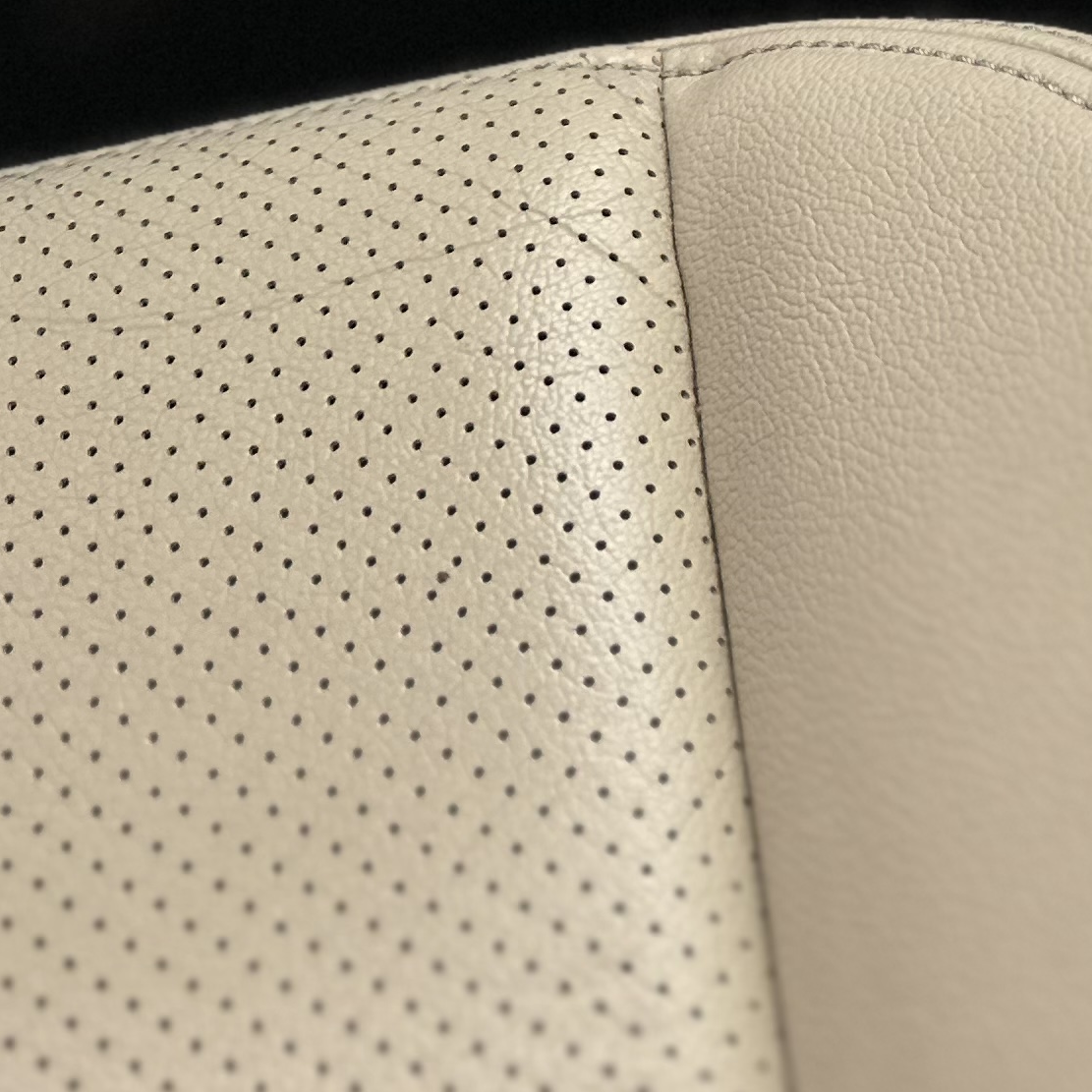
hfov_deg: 20.2
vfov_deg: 20.3
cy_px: -376
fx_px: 2748
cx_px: 1493
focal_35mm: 77
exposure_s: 1/745
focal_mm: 6.86
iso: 80
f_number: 1.78
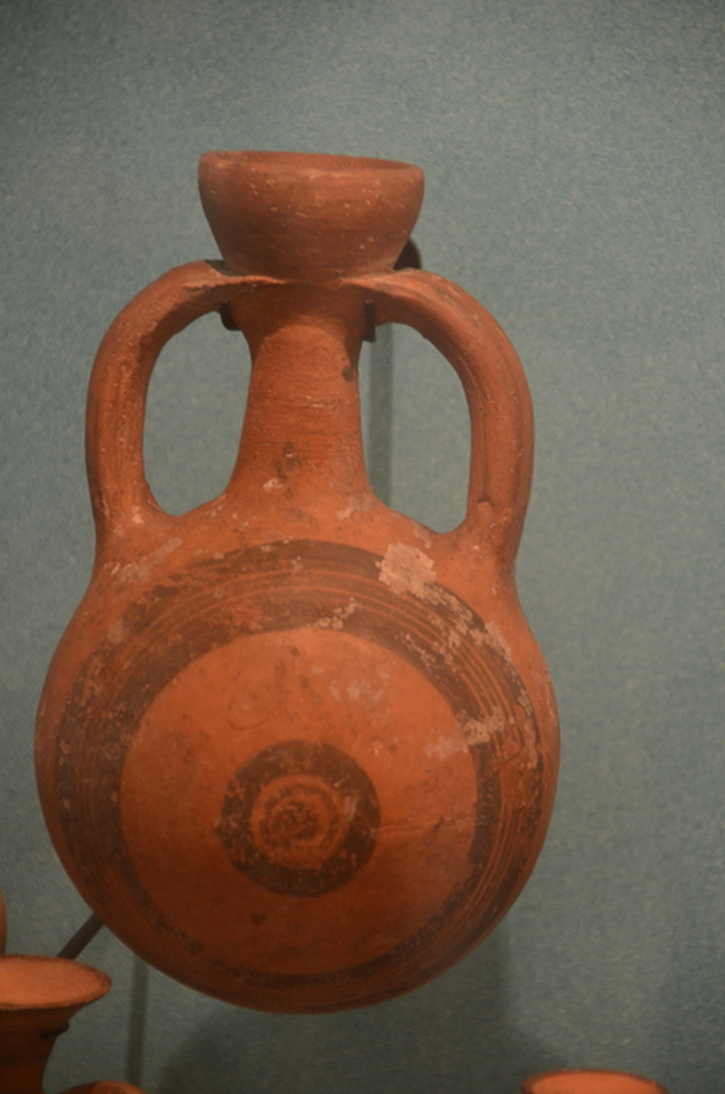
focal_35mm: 255
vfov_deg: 8.1
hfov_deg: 5.4
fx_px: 7735
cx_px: 362
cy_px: 547
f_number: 5.6
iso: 1000
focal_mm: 170
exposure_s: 1/60
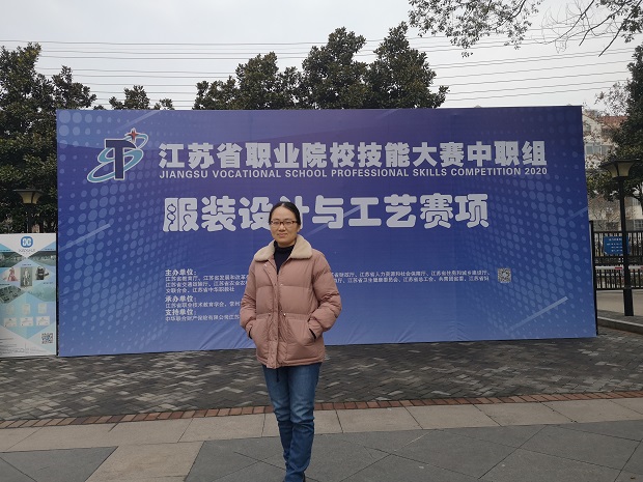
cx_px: 322
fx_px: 502
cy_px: 241
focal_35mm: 27
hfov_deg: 65.3
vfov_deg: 51.4
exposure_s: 1/687
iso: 50
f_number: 1.8
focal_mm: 3.95
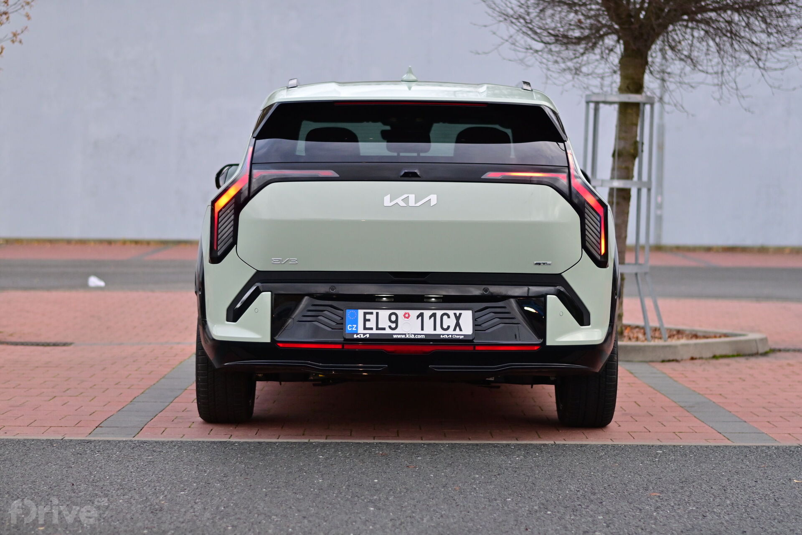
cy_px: 268
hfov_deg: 27.0
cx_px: 401
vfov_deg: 18.2
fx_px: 1671
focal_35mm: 75
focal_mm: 50
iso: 400
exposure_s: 1/1000
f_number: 2
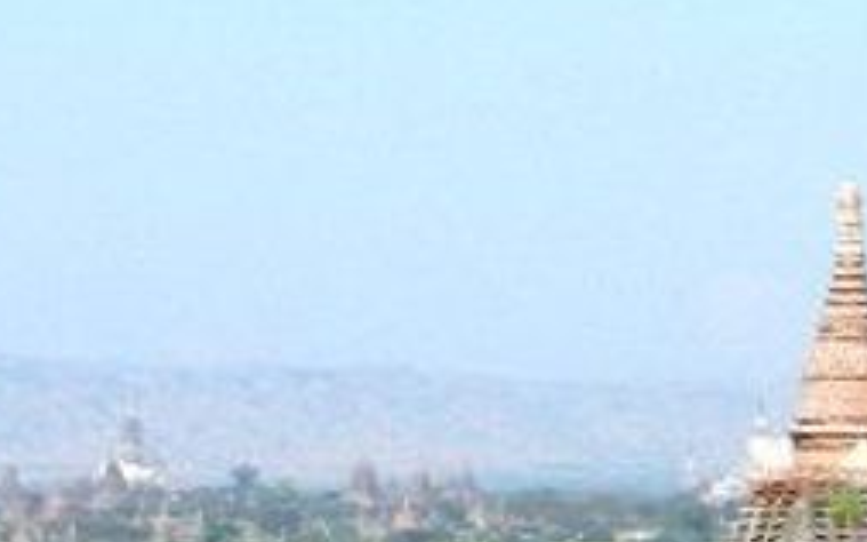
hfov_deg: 6.1
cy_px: 679
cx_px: 1707
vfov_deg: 3.9
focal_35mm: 334
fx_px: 7890
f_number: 4.8
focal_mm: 14.1
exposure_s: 1/1000
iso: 160
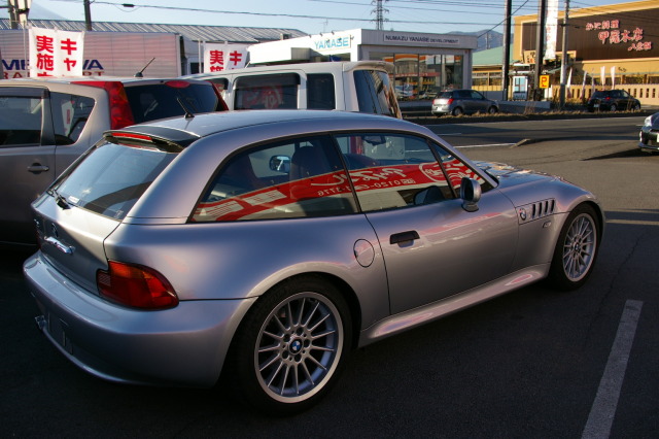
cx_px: 330
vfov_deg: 41.7
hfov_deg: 59.5
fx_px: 576
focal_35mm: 32
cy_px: 220
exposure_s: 1/250
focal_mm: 21
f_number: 8
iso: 200
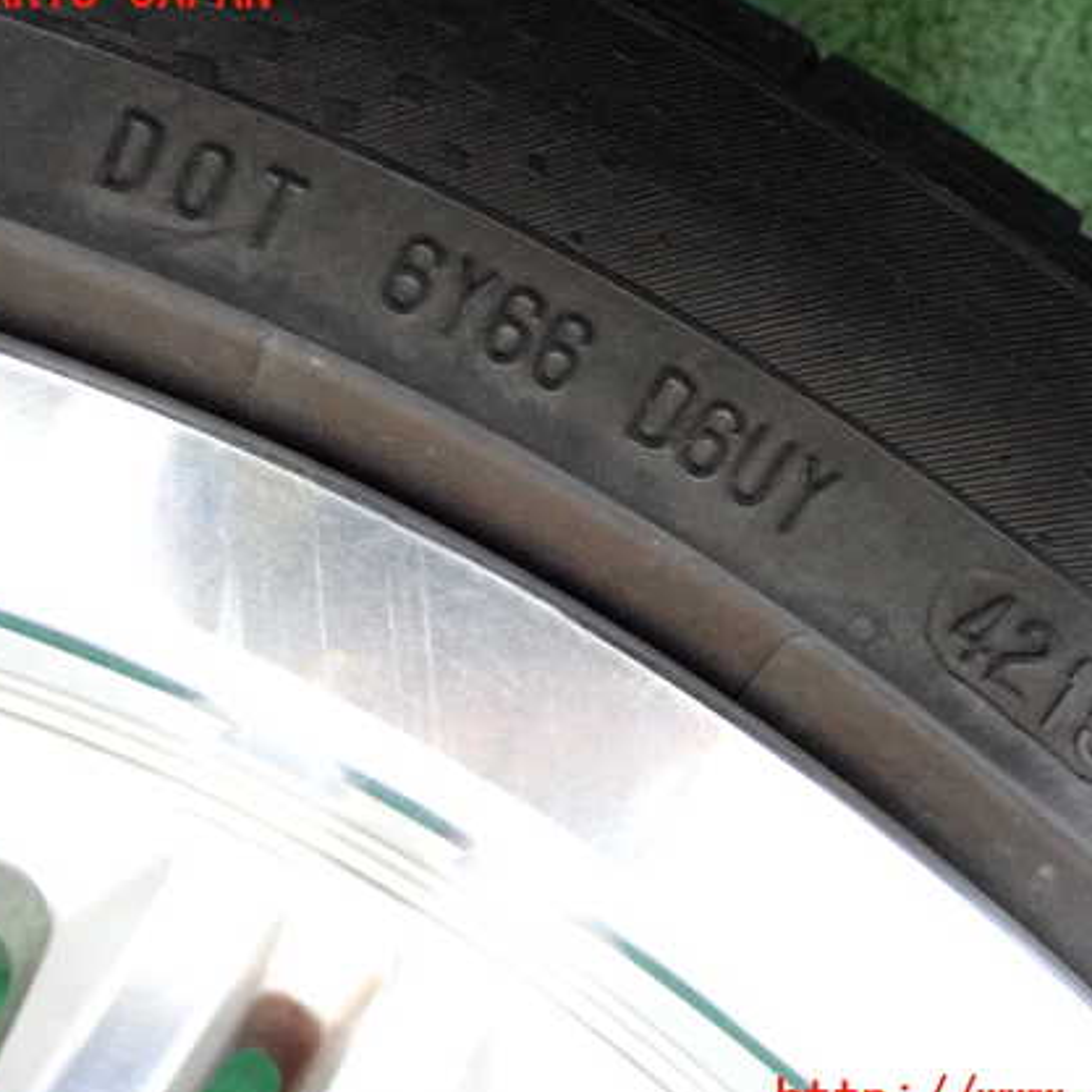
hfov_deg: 30.6
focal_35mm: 56
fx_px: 1999
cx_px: 581
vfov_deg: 30.6
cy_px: 547
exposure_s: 1/125
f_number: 2.9
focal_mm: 7.84
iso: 2500
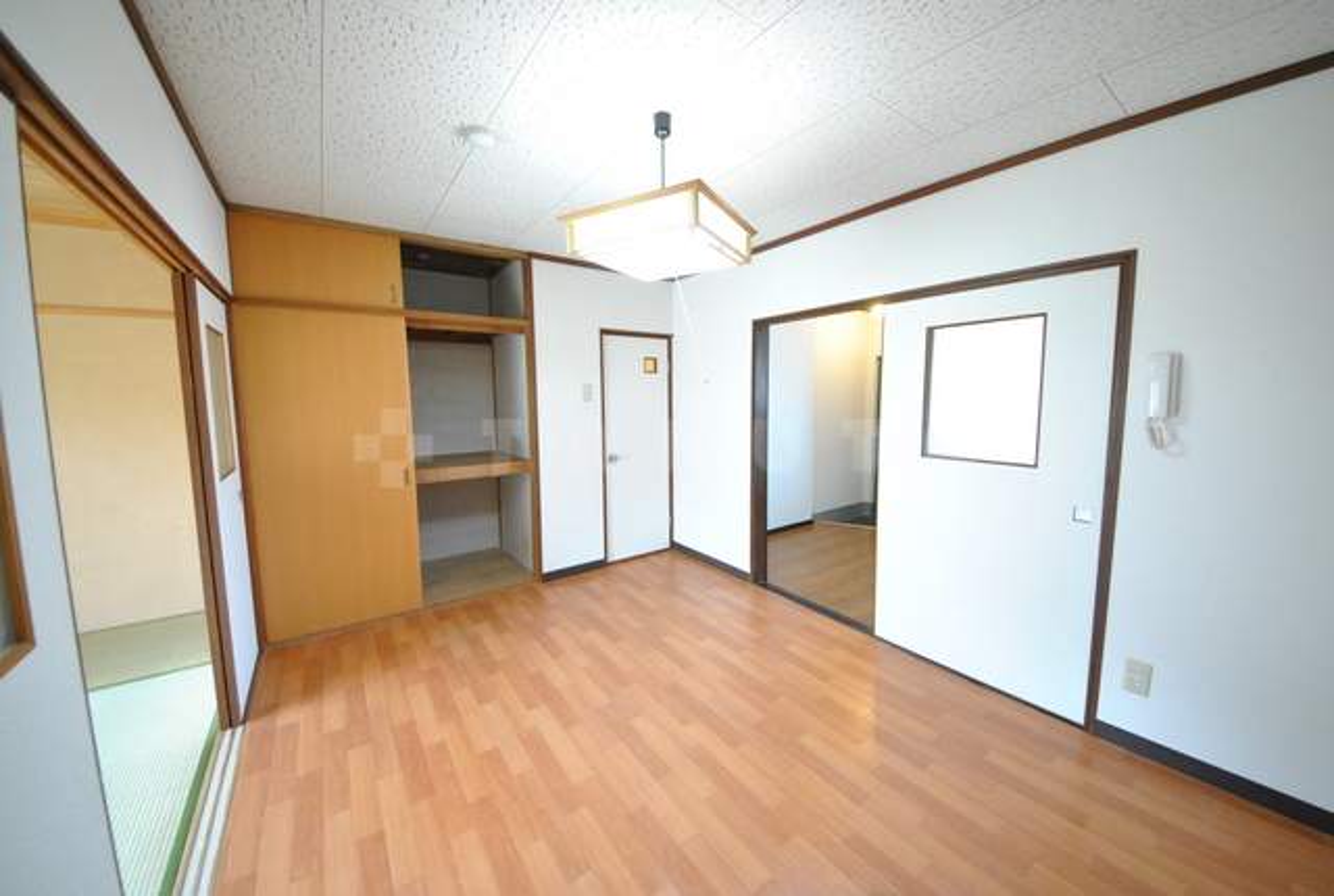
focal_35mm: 12
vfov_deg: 90.3
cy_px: 448
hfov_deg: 112.5
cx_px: 667
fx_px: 446
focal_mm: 8
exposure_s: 1/30
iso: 1250
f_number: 4.5
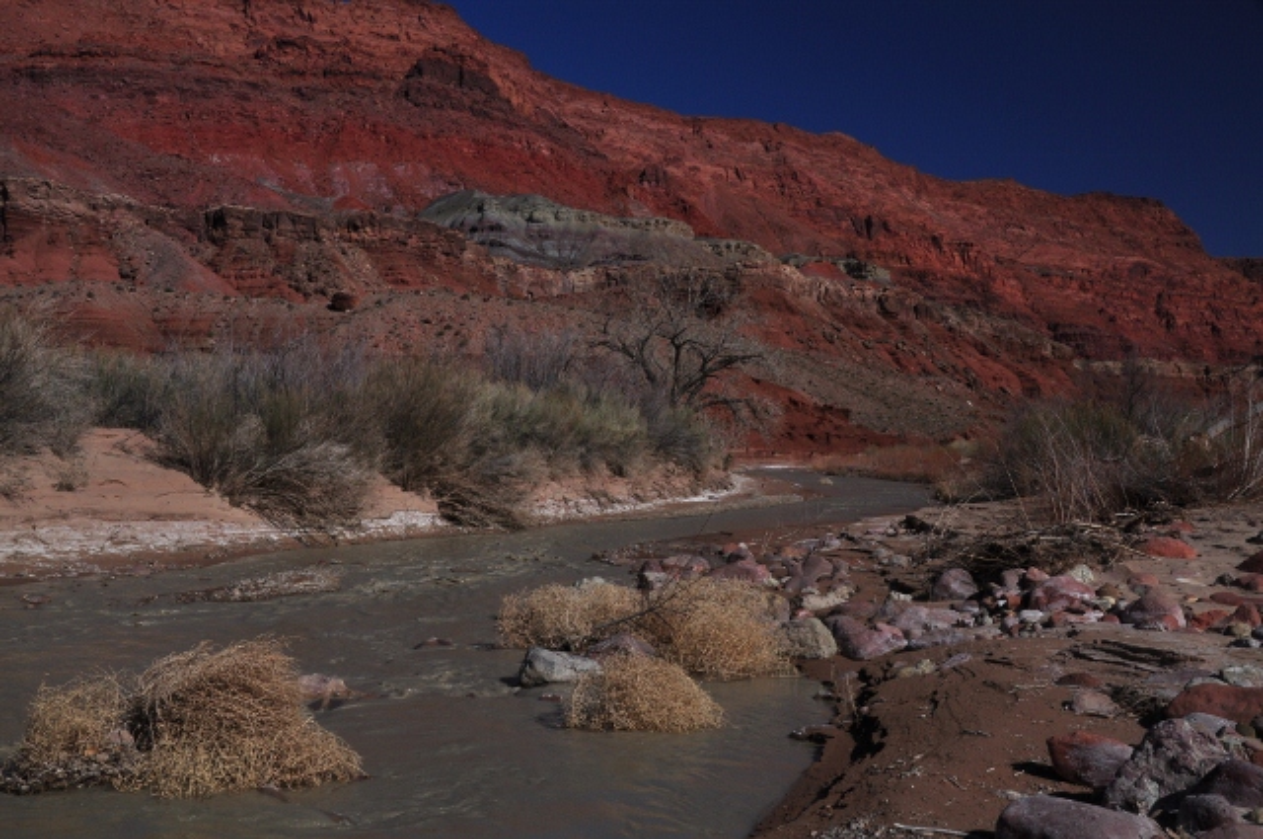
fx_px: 1472
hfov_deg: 46.5
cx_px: 632
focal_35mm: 42
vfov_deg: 31.8
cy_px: 420
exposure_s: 1/250
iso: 200
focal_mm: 28
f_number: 22
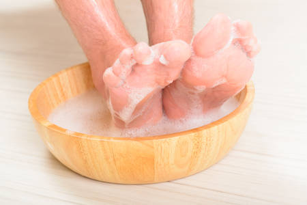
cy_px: 102
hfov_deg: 28.8
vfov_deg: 19.5
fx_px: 597
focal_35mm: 70
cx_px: 154
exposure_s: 1/200
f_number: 8
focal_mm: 70
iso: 160
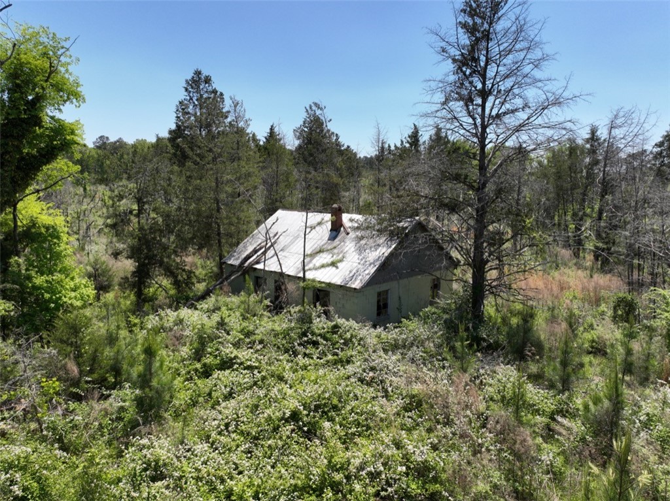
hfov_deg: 71.6
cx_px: 335
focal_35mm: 24
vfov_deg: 56.8
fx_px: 464
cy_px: 250
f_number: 2.8
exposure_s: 1/240
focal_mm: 12.29
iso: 110
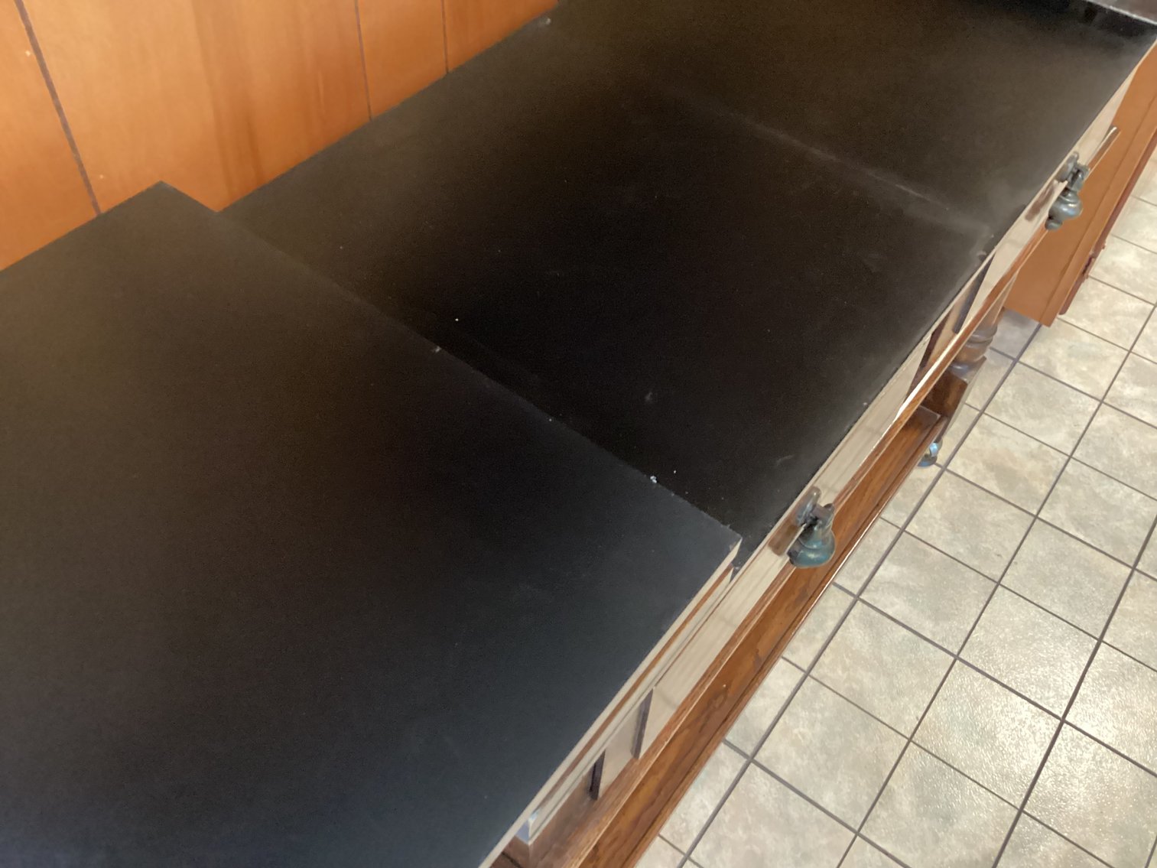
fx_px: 1036
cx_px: 578
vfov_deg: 45.4
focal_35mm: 31
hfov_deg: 58.3
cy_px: 434
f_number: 2.4
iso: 800
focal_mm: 3.3
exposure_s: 1/15
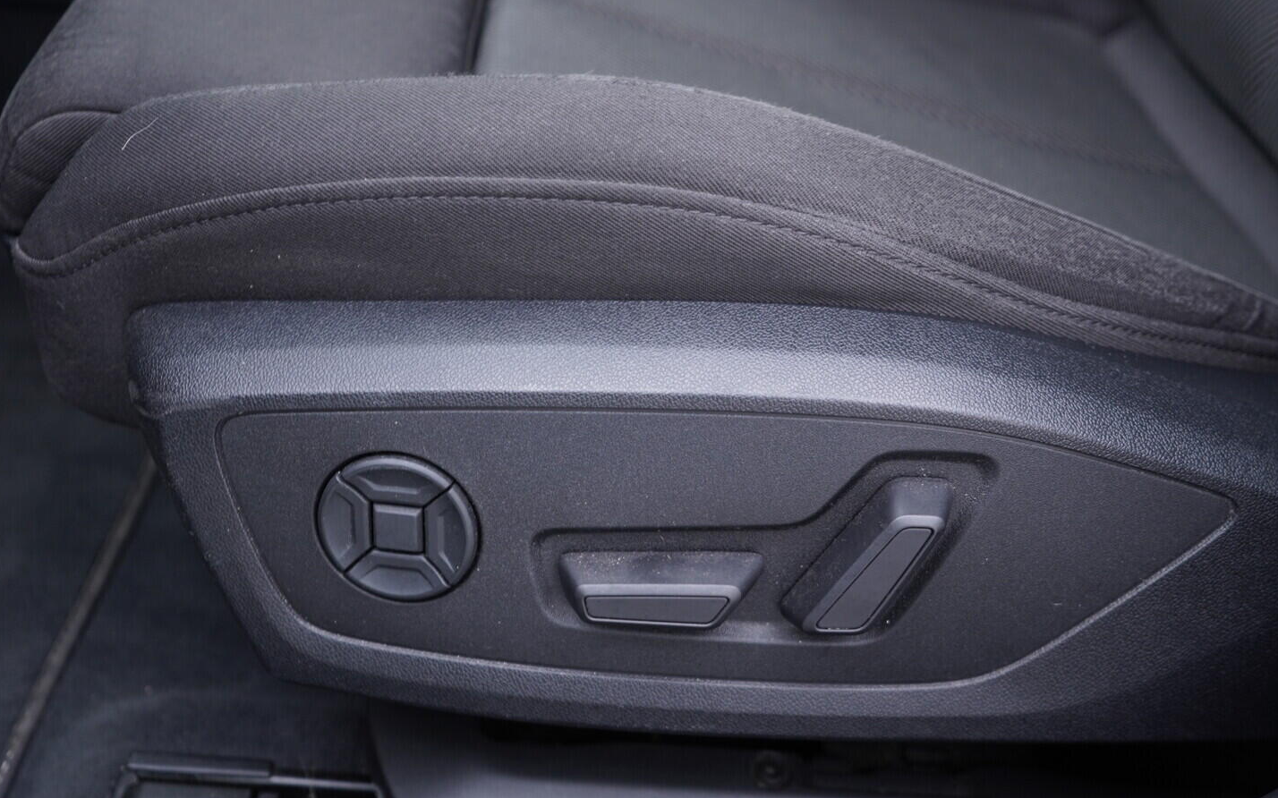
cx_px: 638
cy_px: 385
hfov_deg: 52.8
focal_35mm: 37
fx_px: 1288
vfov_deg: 34.4
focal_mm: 24
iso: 250
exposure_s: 1/40
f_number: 2.8
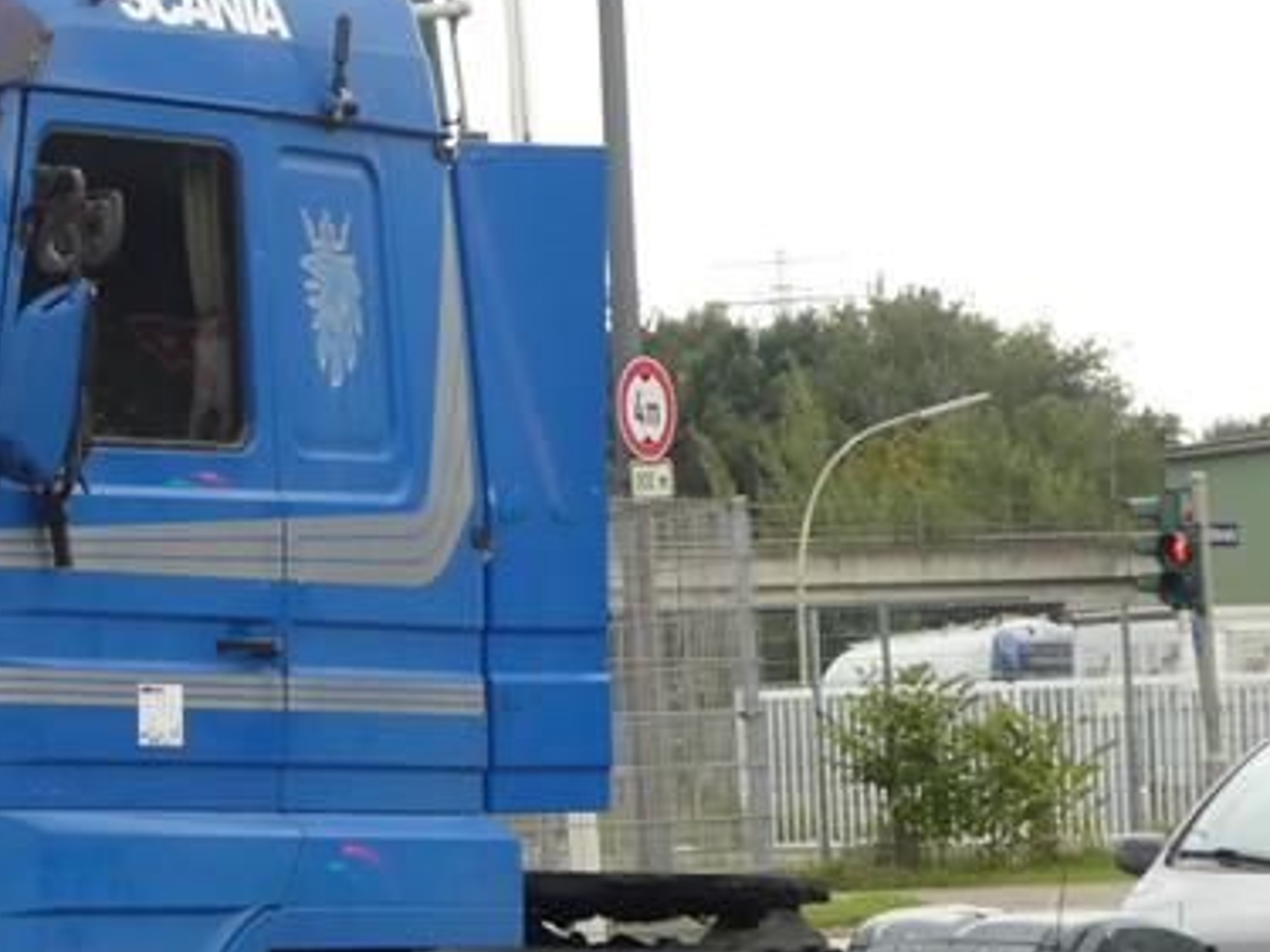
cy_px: 644
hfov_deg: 9.4
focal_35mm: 209
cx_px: 54
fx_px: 7665
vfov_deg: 7.1
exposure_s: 1/80
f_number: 5
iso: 320
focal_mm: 17.5
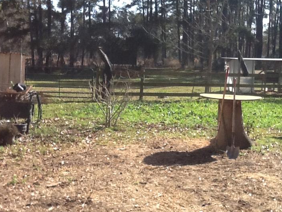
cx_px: 155
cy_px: 101
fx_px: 456
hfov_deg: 34.3
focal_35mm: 56
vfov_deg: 26.1
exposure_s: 1/685
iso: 40
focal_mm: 2.03
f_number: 2.4
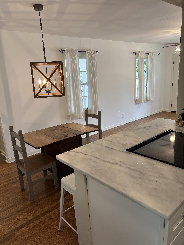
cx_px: 92
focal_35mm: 26
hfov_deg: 53.1
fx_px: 184
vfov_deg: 67.3
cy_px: 122
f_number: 1.6
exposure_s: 1/60
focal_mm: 5.96
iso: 64
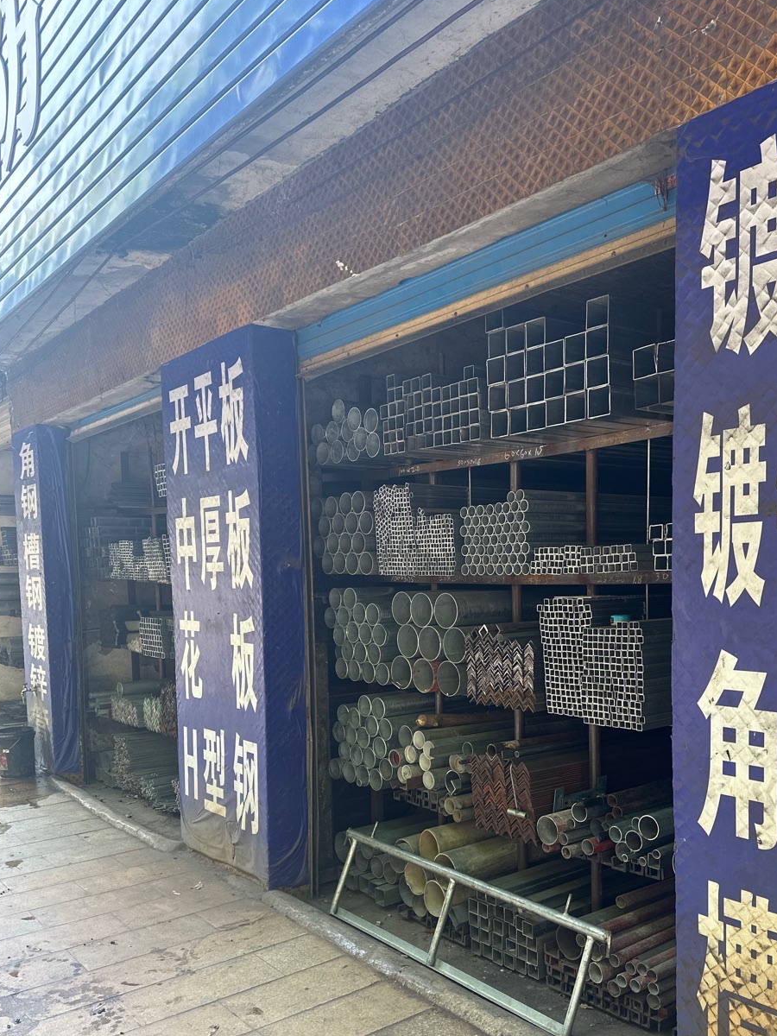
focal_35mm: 30
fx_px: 898
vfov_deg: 59.3
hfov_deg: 46.7
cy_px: 635
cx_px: 431
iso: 100
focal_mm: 6.86
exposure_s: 1/159
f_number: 1.78
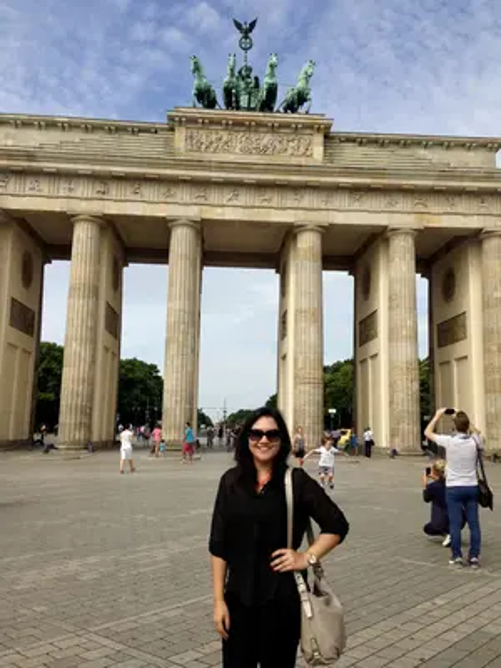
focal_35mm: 33
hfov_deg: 42.9
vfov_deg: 55.4
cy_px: 334
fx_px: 637
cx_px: 250
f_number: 2.4
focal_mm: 4.12
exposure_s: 1/1748
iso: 50
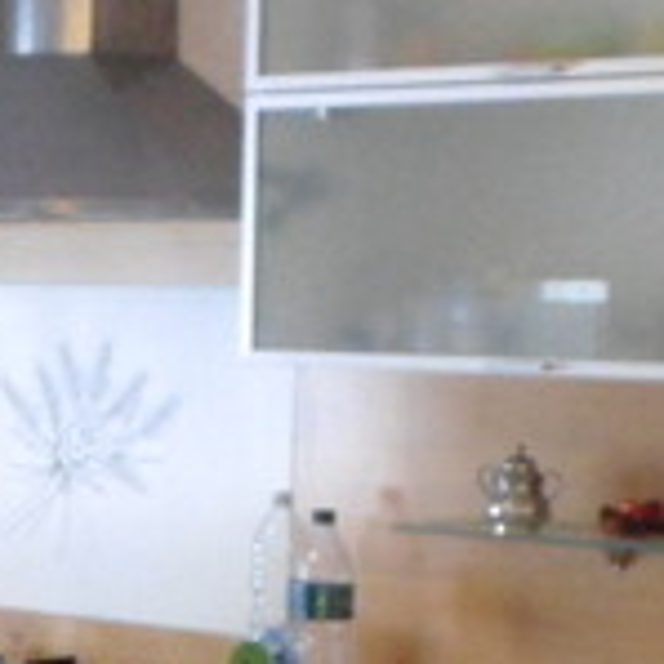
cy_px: 660
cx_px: -102
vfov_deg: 12.5
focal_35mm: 138
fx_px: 2995
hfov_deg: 12.4
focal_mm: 5.3
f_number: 3.2
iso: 400
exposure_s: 1/60
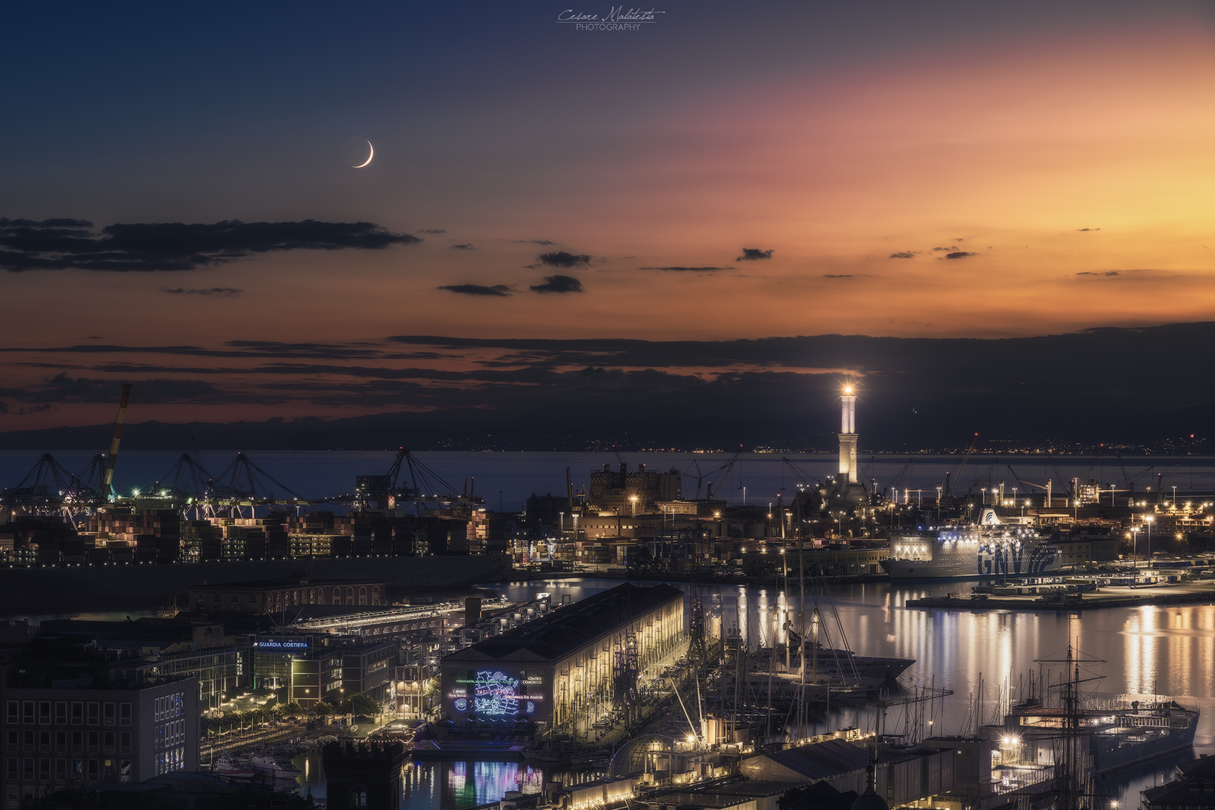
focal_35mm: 90
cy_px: 405
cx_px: 608
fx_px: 3037
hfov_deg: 22.6
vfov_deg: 15.2
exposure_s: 30
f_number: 8
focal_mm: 90
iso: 100
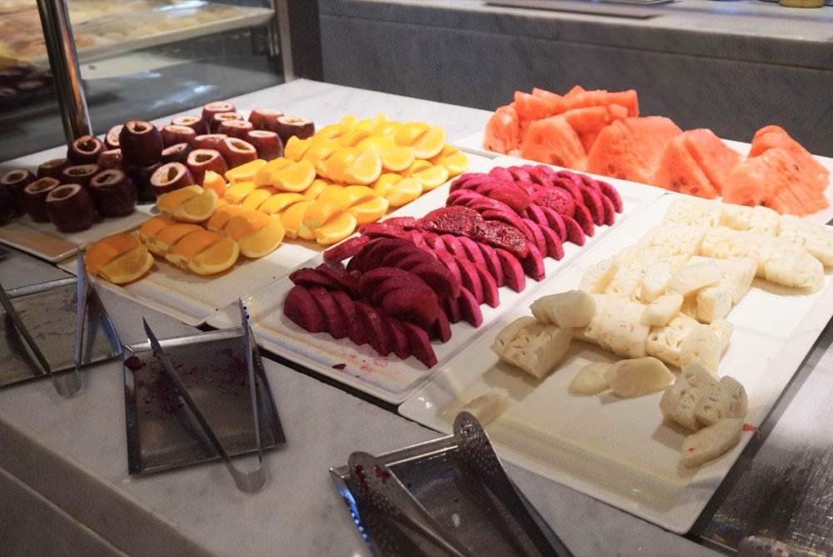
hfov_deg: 51.3
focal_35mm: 38
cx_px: 416
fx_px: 868
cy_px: 278
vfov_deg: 35.5
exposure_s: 1/160
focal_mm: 25
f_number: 4.5
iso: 2000
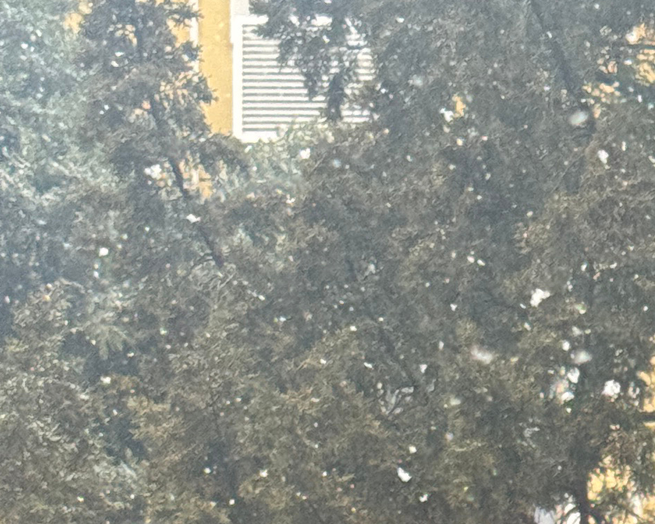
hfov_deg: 9.3
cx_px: 1051
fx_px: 3896
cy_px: 1184
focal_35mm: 201
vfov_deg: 7.3
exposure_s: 1/281
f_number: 1.78
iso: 64
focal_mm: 6.76
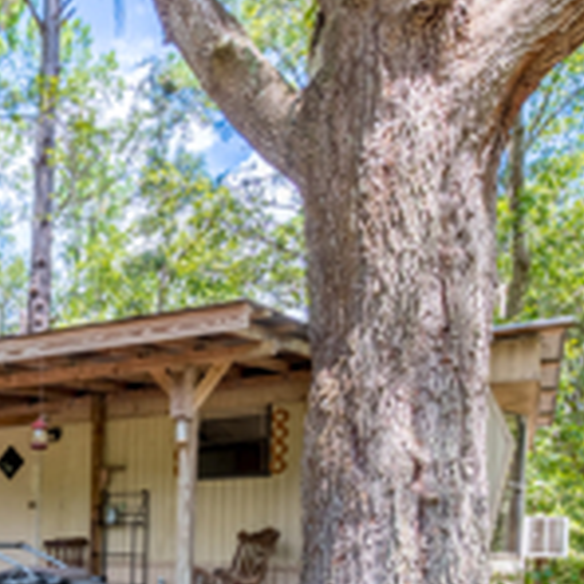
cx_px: 30
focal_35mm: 36
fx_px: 687
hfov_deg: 41.4
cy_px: 548
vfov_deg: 41.6
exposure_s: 1/640
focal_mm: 14
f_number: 8
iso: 400
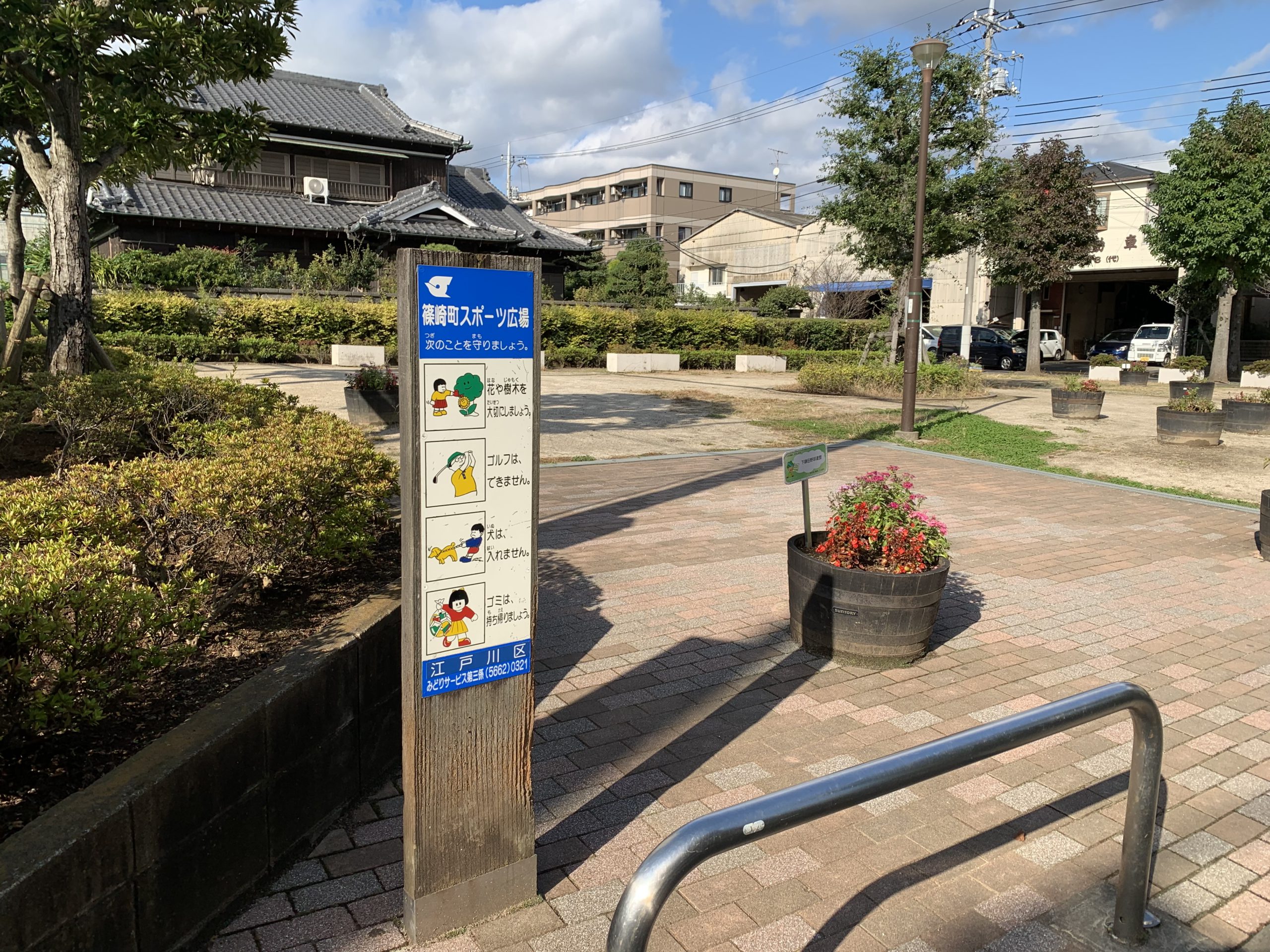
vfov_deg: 53.1
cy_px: 476
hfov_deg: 67.3
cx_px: 635
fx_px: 954
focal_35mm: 26
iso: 25
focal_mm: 4.25
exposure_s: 1/1845
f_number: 1.8
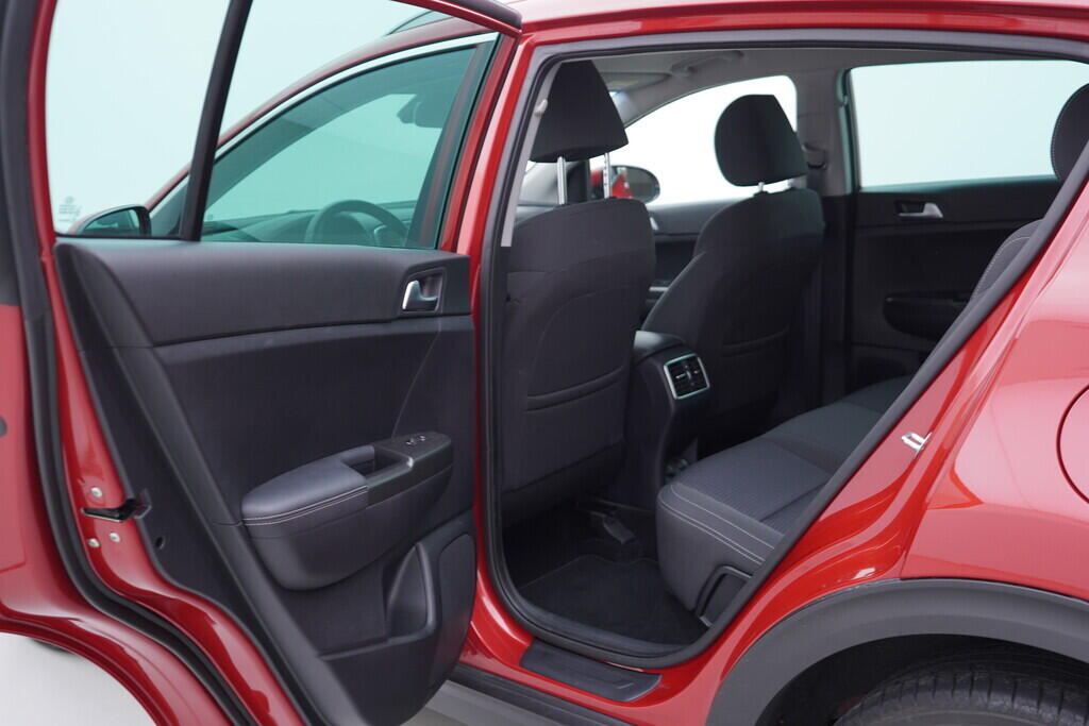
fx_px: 1089
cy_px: 363
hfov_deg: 53.1
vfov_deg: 36.9
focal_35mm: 36
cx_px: 544
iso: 125
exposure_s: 1/40
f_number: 2.8
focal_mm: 24
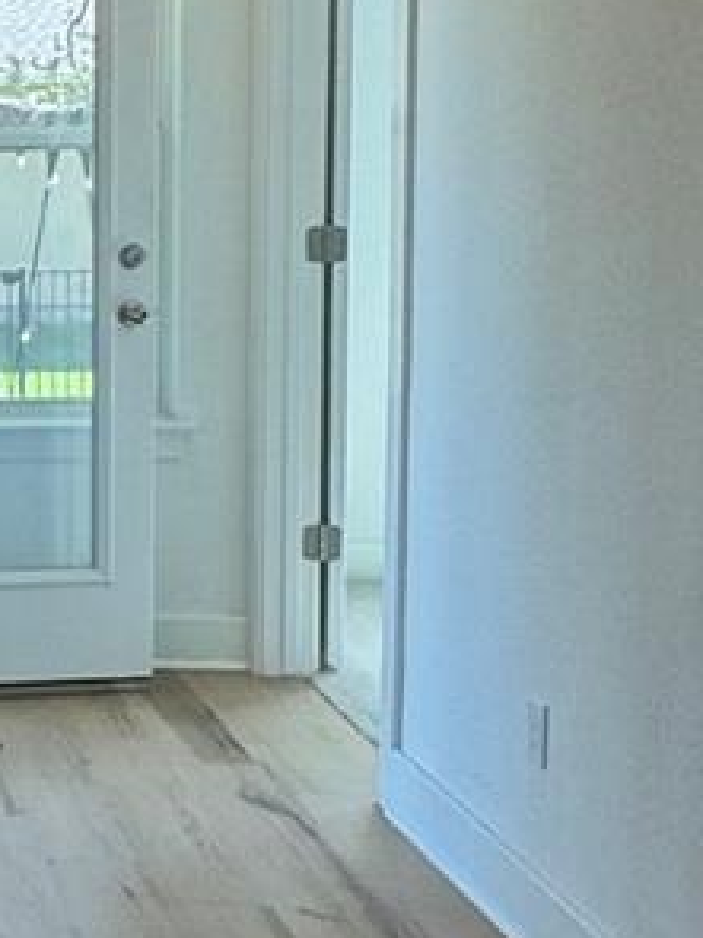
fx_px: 1978
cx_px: -722
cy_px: 337
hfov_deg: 15.7
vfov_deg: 26.6
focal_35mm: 73
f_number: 2.2
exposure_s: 1/120
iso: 80
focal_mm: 2.22
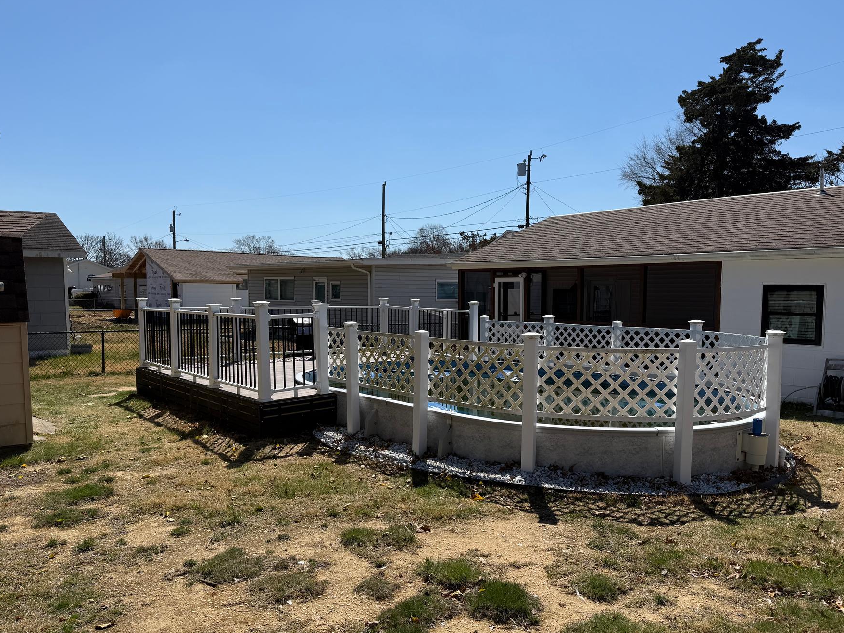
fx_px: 683
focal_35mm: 28
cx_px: 451
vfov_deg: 49.7
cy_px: 343
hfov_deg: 63.4
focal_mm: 6.76
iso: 80
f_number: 1.78
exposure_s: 1/6711
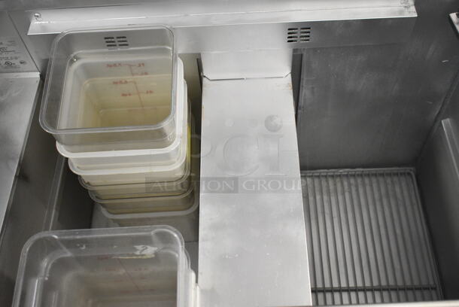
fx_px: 517
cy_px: 154
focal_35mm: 40
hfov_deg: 47.9
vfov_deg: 33.1
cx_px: 230
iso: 2500
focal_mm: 27
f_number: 4
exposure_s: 1/40
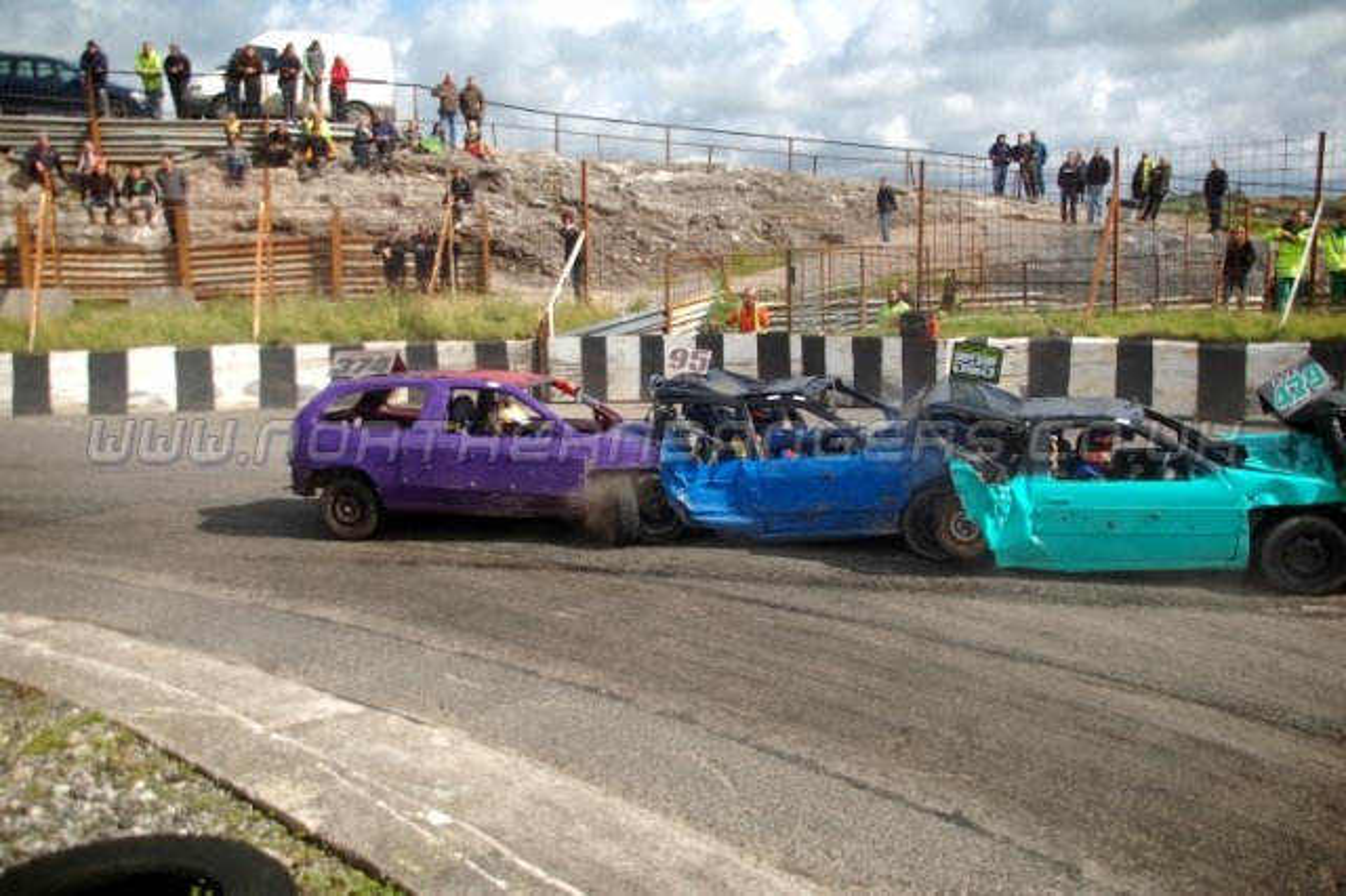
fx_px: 1233
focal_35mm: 33
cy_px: 448
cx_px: 673
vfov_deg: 39.9
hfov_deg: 57.2
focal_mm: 22
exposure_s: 1/1000
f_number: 4
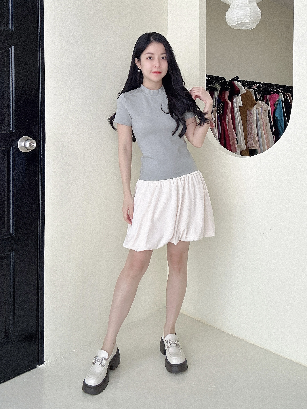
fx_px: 272
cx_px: 154
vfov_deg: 73.9
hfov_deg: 58.9
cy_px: 204
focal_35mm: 23
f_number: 1.9
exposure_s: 1/64
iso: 80
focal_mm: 2.69
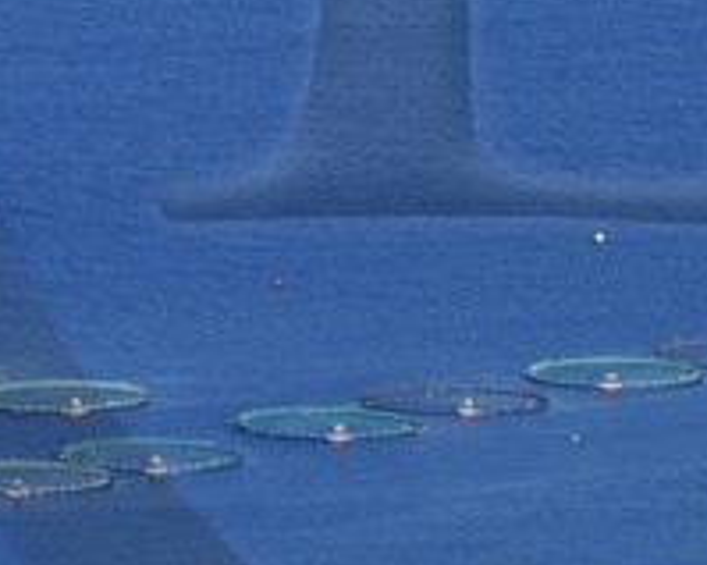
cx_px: 1162
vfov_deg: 2.3
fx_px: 14180
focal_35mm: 678
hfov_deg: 2.8
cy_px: -359
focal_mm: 60
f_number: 3.2
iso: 100
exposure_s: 1/2000
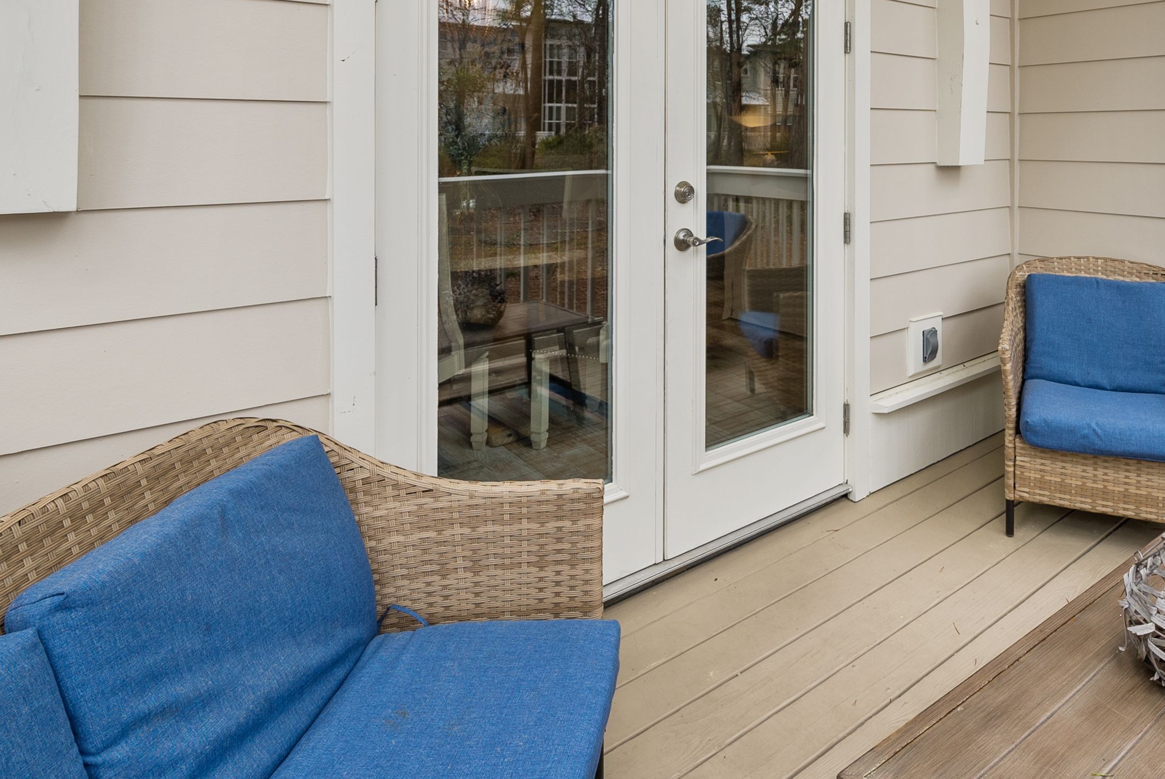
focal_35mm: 23
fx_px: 745
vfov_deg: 51.8
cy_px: 160
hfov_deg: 74.6
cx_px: 738
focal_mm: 12
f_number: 7.1
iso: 40
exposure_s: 1/50
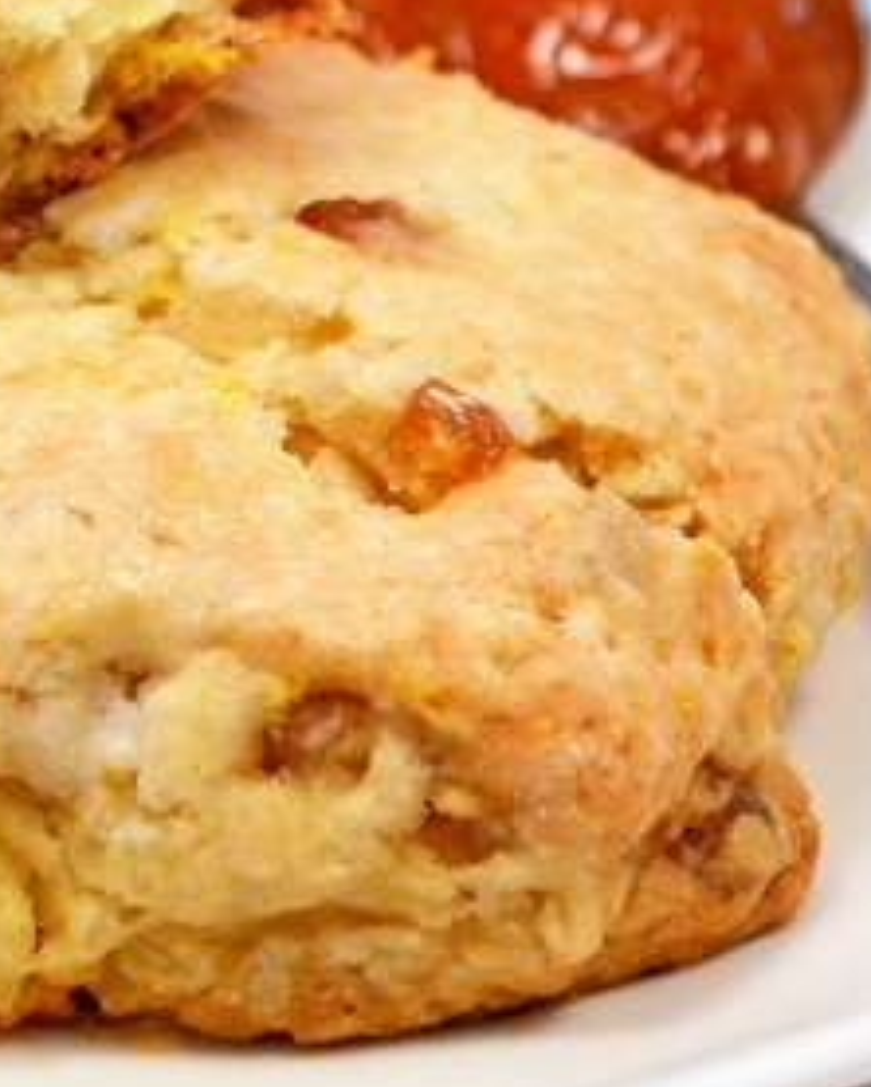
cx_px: 53
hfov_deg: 6.9
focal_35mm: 223
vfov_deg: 8.6
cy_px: -51
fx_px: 7189
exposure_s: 1/400
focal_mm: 55
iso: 400
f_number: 5.6
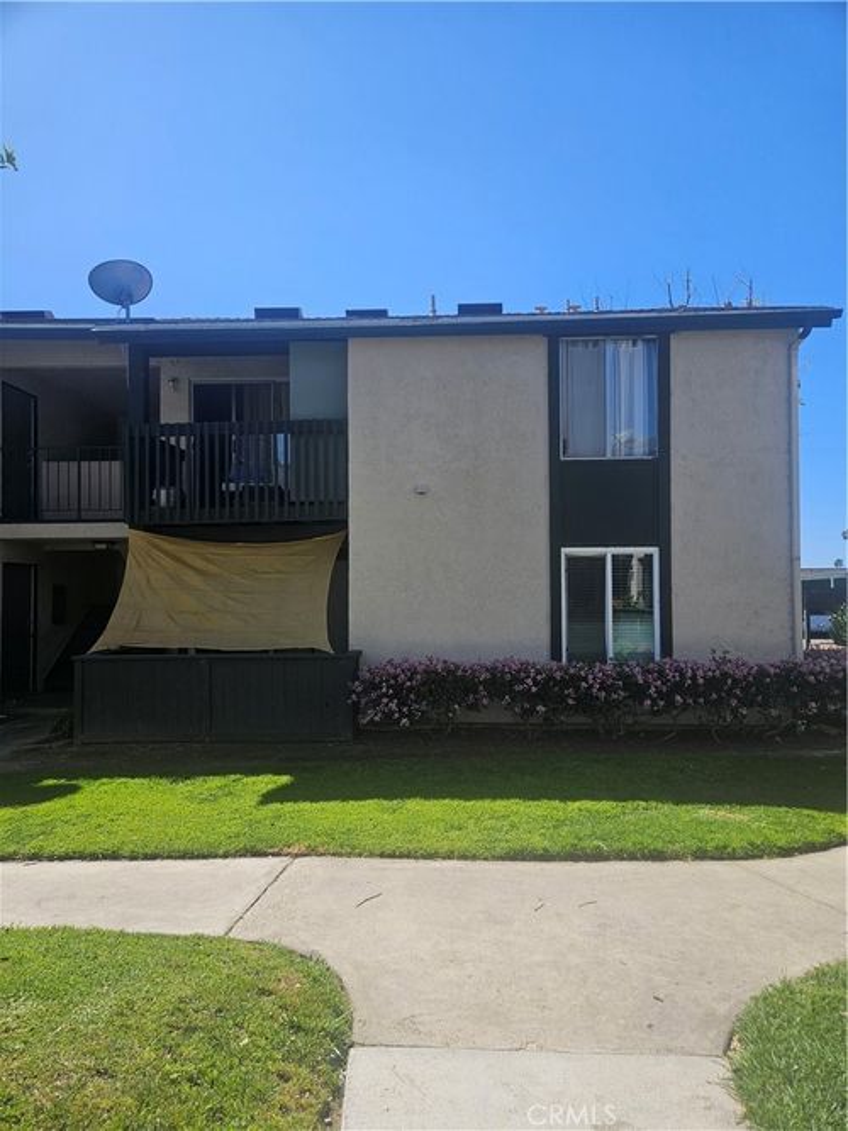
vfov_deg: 73.9
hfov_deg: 58.9
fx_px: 751
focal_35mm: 23
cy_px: 566
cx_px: 424
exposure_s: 1/1628
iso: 25
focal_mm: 5.4
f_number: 1.8
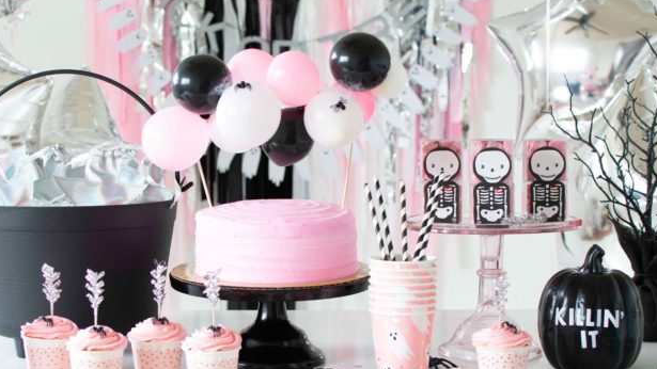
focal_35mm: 69
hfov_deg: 30.7
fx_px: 1196
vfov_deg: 17.6
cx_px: 285
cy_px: 218
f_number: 3.5
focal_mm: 35
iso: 200
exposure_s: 1/60
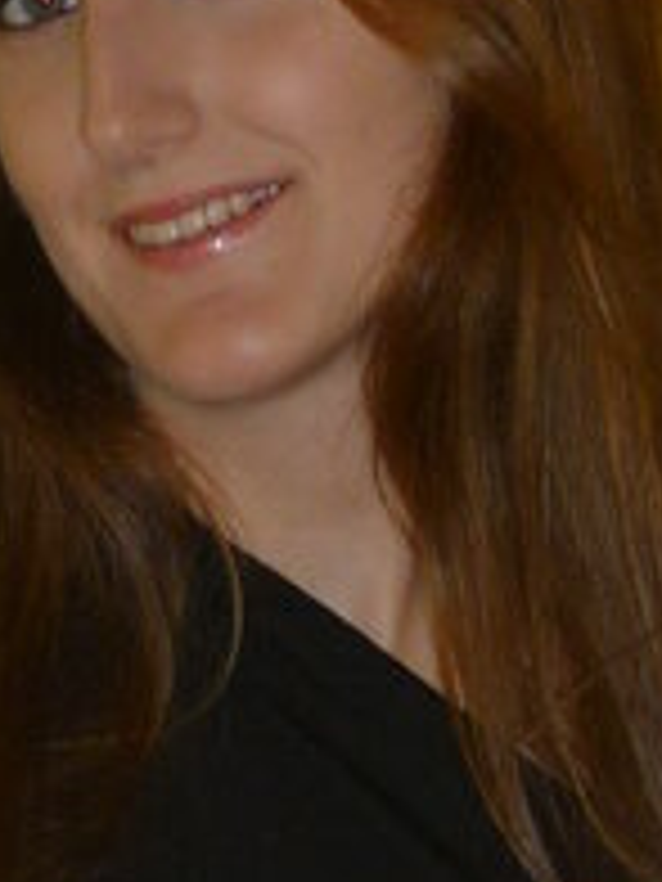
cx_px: 108
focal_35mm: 202
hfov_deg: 7.3
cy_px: 1984
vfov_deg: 9.0
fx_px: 5151
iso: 100
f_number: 2.8
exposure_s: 1/30
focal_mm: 5.5
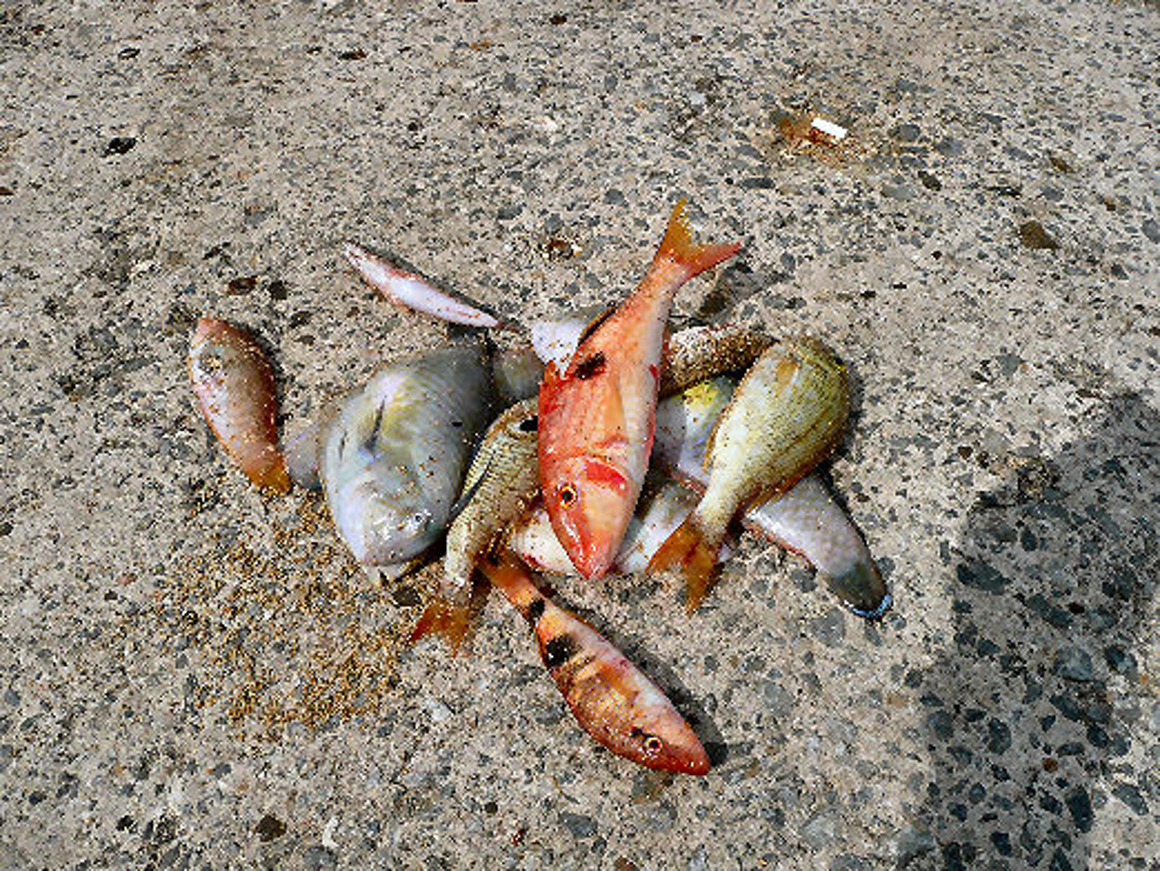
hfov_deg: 63.4
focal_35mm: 28
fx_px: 939
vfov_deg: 49.8
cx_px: 580
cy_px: 436
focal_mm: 4.6
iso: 100
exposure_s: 1/400
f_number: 8
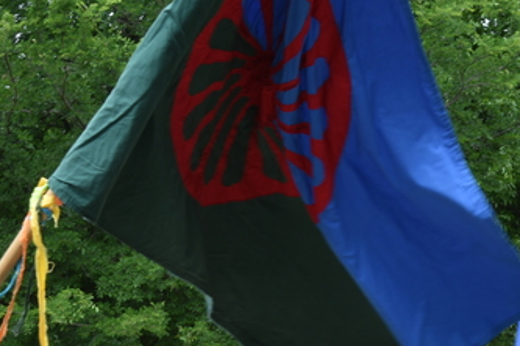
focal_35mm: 177
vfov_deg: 7.6
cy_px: 494
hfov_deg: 11.5
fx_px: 2556
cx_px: 470
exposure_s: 1/160
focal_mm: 46
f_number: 6.3
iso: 100
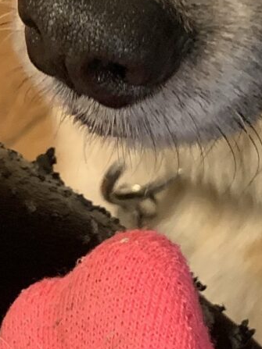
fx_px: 1504
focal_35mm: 149
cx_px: 131
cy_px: 65
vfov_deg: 13.2
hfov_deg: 10.0
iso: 500
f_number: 1.8
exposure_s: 1/30
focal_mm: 4.25
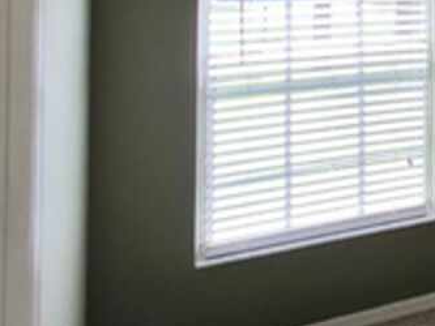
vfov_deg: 26.5
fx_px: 629
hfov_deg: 24.2
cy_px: -43
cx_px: 729
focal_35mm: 50
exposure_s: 1/120
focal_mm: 2.2
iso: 64
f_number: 2.2
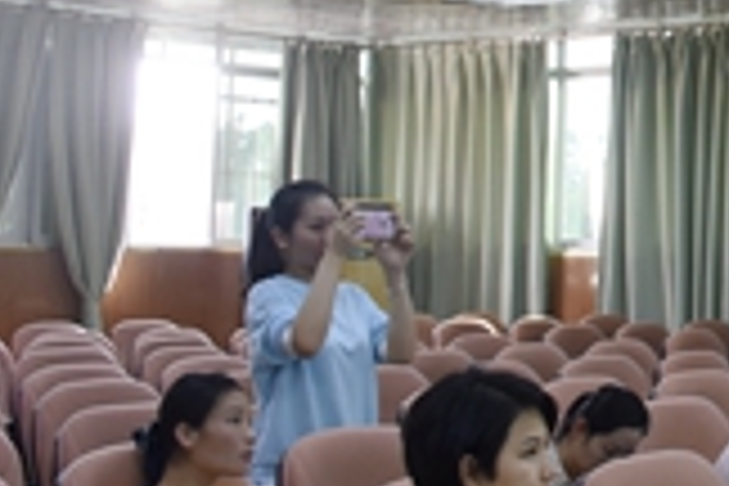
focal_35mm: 100
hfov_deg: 17.9
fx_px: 2025
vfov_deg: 13.4
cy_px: -40
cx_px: 1134
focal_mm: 18
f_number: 5
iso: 800
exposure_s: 1/100
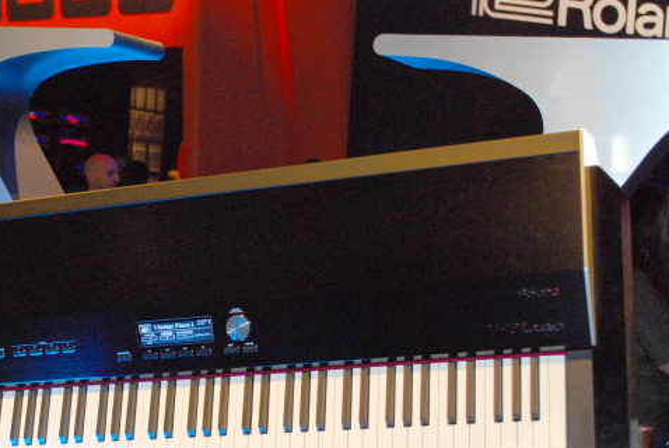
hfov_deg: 26.7
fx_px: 1395
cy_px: 326
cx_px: 188
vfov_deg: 18.1
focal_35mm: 75
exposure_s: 1/60
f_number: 5
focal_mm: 32
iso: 1000
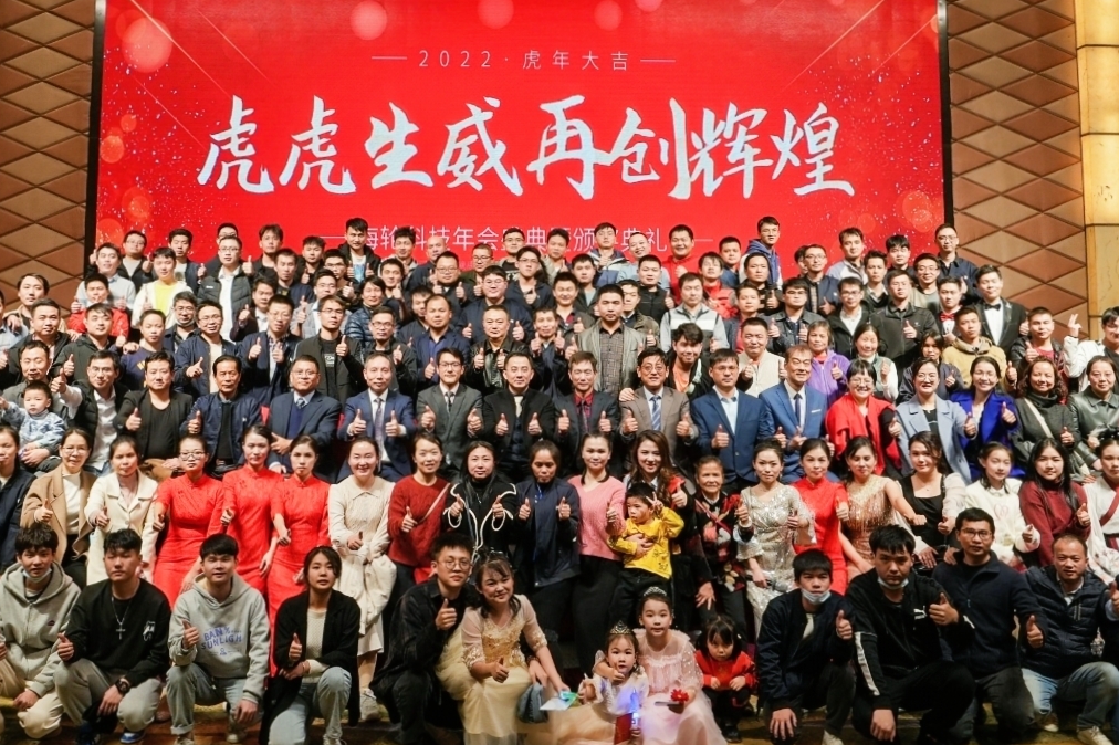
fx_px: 994
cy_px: 223
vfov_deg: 40.4
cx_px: 488
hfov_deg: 58.5
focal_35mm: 32
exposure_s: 1/50
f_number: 7.1
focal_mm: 16
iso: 500
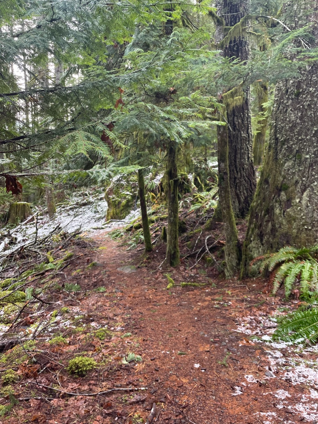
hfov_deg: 51.3
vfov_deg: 65.3
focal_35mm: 27
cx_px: 156
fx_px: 331
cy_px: 212
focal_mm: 4.2
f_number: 1.6
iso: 100
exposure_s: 1/121
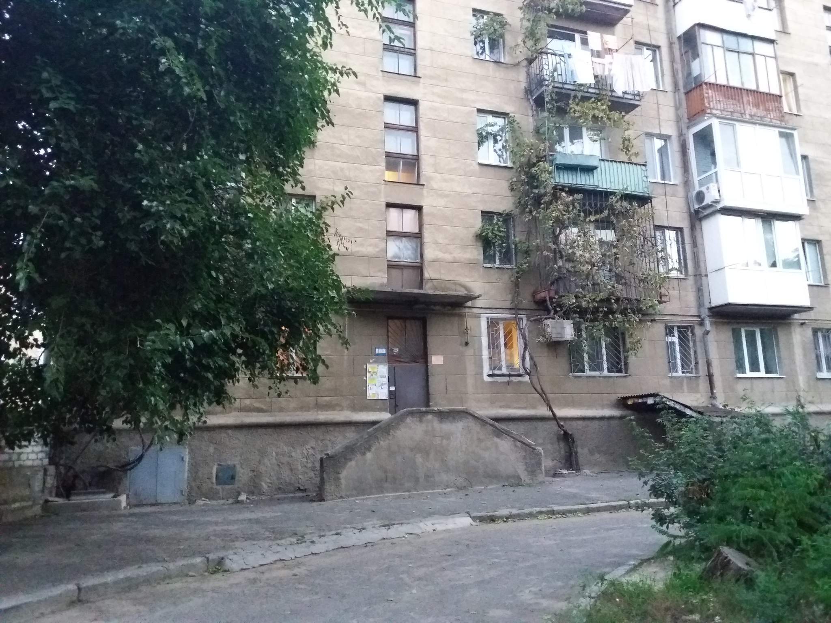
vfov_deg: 49.7
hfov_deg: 63.4
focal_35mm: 28
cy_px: 312
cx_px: 416
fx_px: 672
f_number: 1.9
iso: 1000
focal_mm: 3.7
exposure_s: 1/17
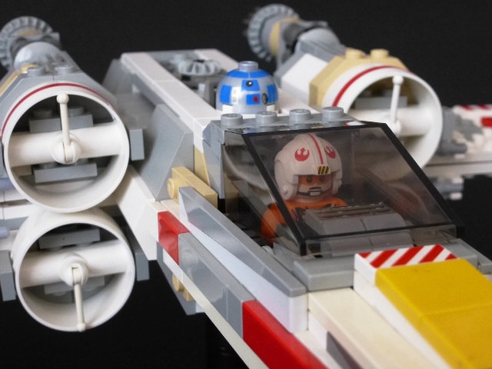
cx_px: 246
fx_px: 924
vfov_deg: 22.6
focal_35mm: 65
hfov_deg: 29.8
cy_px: 184
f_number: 4.6
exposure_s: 1/40
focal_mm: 11.7
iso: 800
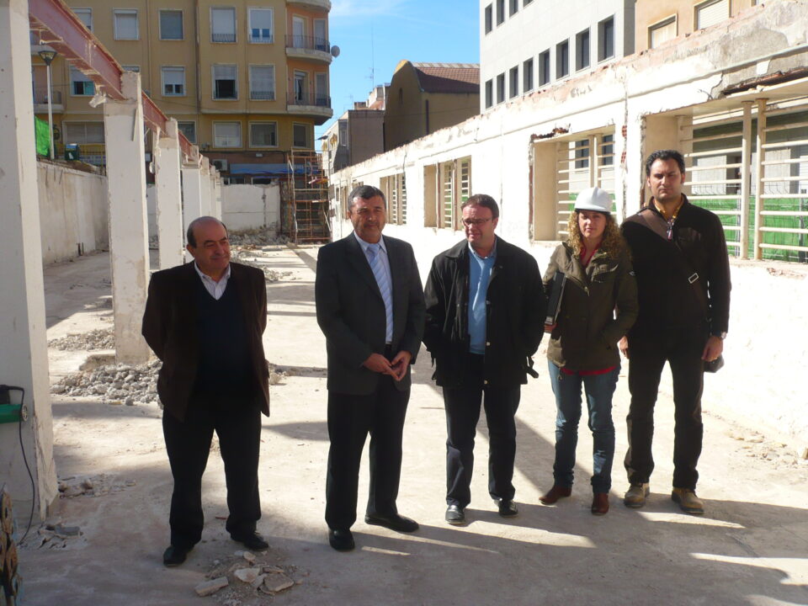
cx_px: 404
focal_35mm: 35
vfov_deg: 40.7
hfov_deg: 52.6
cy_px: 303
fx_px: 817
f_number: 8
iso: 100
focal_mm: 5.8
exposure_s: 1/200
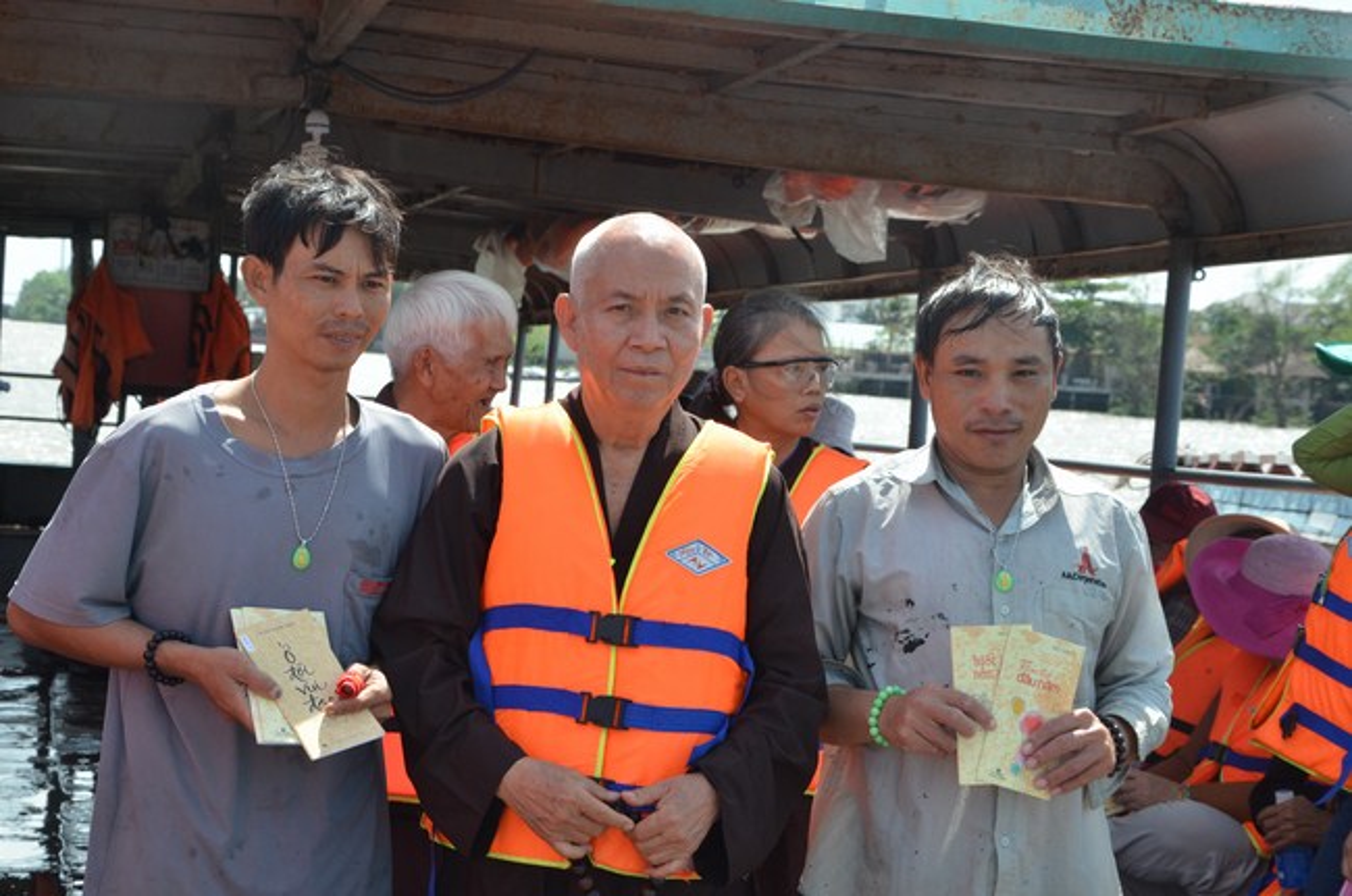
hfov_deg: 27.0
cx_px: 676
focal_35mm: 75
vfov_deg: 18.1
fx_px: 2812
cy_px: 448
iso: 640
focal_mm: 50
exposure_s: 1/500
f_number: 11
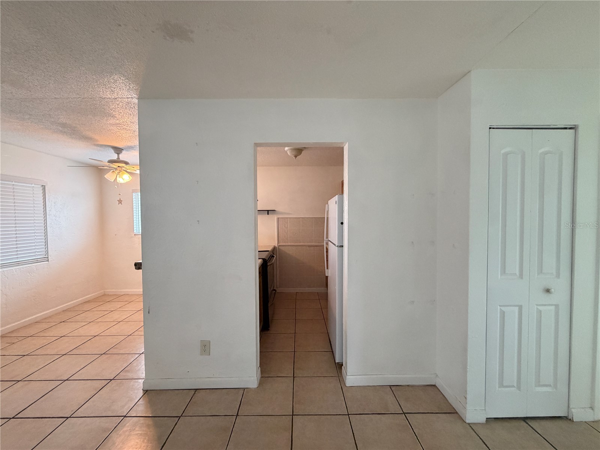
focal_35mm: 14
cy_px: 225
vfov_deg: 85.7
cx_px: 300
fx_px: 243
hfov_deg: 102.1
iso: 400
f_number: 2.2
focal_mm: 2.22
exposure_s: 1/60
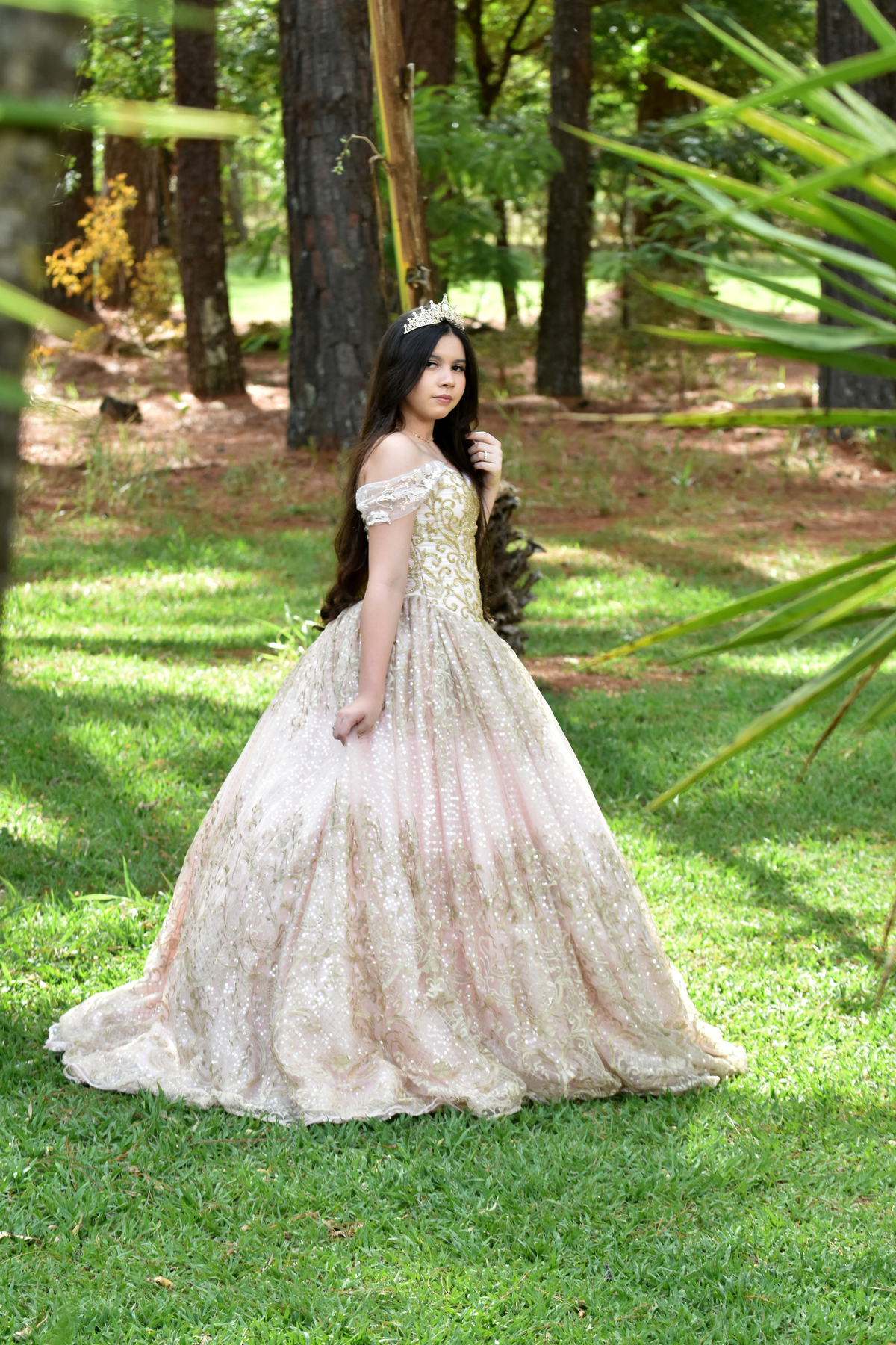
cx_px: 448
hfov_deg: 7.3
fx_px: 6999
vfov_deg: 11.0
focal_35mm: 188
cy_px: 672
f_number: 7.1
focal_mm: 125
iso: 500
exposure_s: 1/250
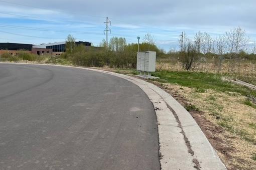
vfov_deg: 38.9
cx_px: 104
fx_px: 242
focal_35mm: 34
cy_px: 87
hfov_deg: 55.5
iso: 32
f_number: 1.6
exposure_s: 1/3559
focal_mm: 5.1
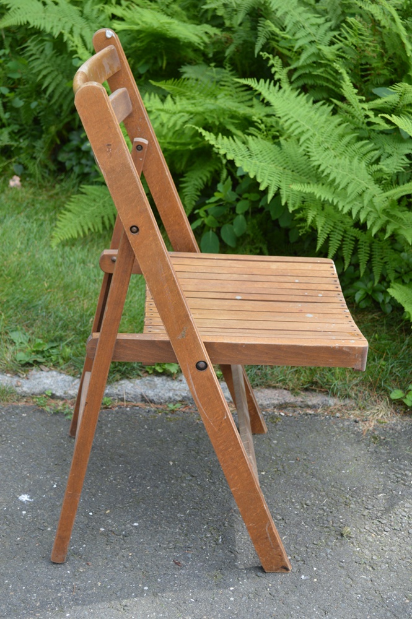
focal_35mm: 52
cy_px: 310
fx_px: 903
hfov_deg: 25.7
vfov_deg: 37.9
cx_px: 206
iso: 180
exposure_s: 1/125
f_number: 5.6
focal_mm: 35
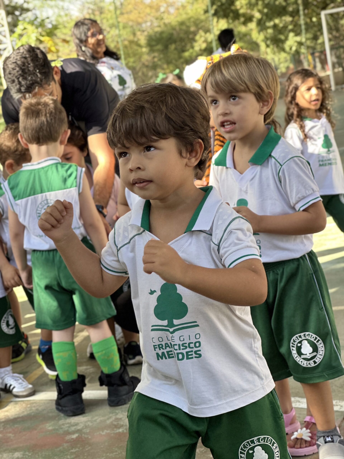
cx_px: 172
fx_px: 1020
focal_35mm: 77
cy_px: 230
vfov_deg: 25.3
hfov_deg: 19.1
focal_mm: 9
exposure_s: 1/121
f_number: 2.8
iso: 50
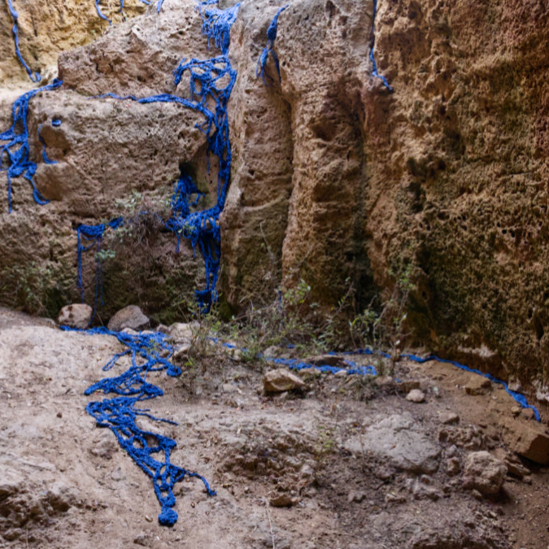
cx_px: 174
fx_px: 1041
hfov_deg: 29.3
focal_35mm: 58
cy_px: 277
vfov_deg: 29.6
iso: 6400
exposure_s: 1/50
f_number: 11
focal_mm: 30
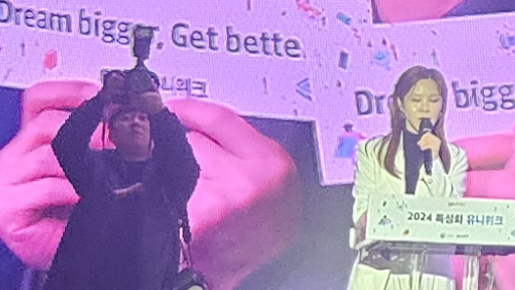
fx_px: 2732
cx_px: 977
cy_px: -101
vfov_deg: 6.0
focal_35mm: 200
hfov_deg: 10.1
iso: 320
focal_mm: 5.4
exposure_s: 1/138
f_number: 1.8
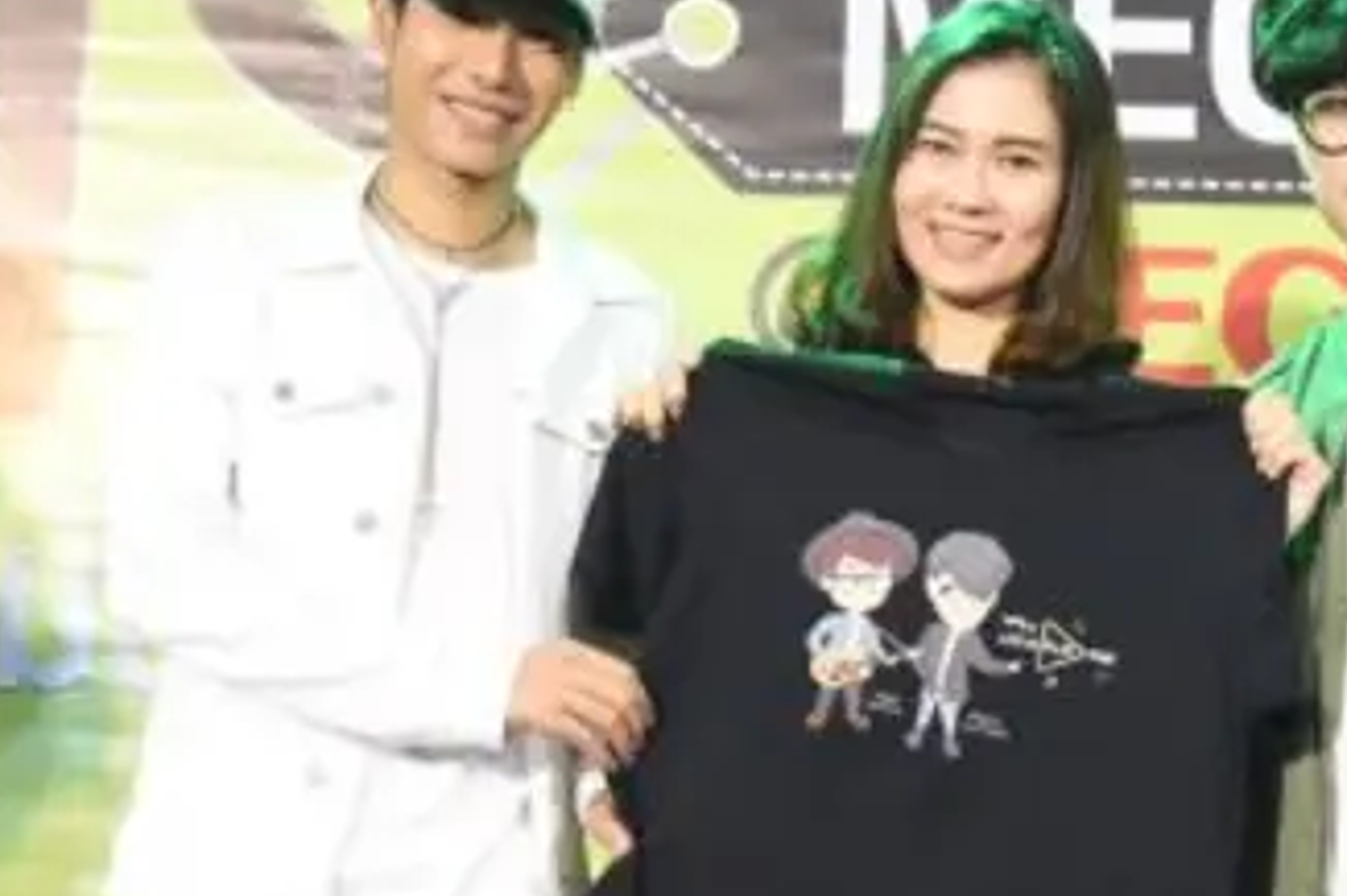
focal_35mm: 91
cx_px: 934
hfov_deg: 22.3
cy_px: 376
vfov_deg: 15.0
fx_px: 3403
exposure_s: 1/200
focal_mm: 38
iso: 1600
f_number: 4
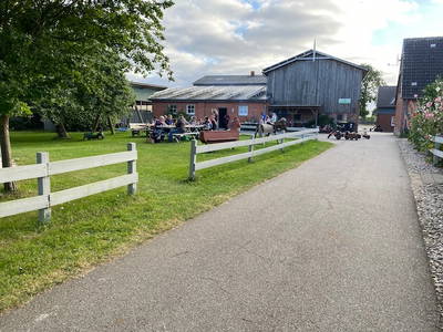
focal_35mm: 26
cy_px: 166
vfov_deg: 53.1
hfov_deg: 67.3
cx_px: 222
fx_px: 333
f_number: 1.8
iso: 32
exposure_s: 1/428
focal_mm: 4.25
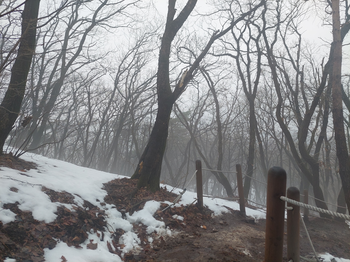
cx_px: 175
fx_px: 253
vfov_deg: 54.9
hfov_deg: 69.4
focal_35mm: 25
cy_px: 131
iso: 40
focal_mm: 5.23
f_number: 1.8
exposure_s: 1/280
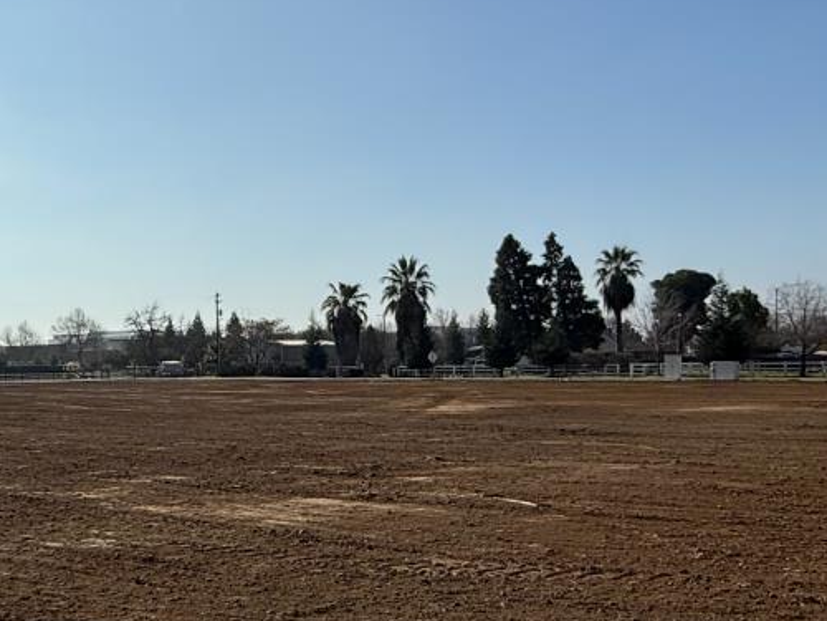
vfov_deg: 34.3
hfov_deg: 43.0
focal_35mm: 42
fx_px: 1003
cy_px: 350
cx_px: 180
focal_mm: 2.22
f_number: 2.2
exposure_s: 1/6173
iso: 40
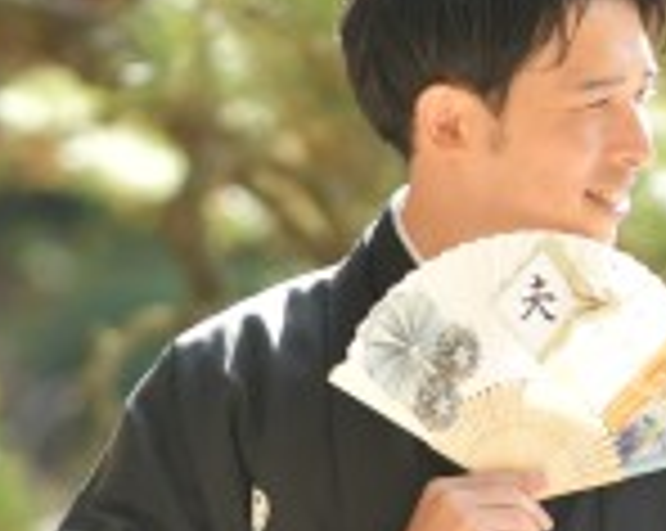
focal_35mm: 533
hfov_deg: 3.6
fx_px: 10492
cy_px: 16
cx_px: 1017
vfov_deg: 2.9
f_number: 2.5
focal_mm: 105
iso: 200
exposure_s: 1/640
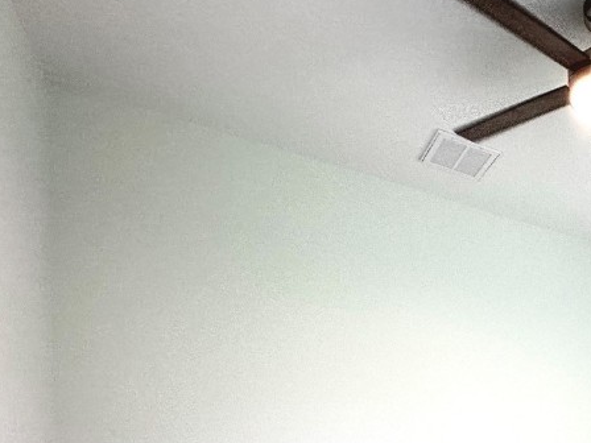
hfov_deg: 44.3
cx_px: 641
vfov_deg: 37.6
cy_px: 476
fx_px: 546
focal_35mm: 32
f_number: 2.2
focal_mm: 2.22
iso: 125
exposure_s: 1/120
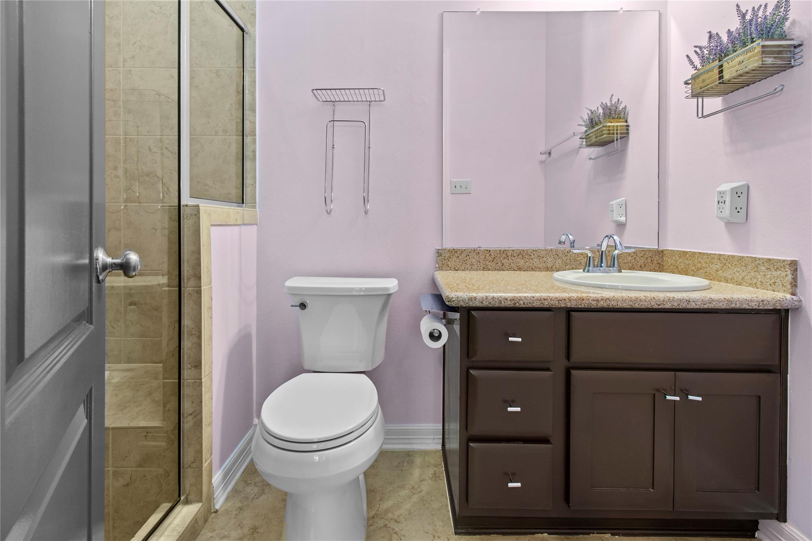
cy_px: 270
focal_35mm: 15
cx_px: 406
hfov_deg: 100.4
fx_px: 338
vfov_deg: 77.3
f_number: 8
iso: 320
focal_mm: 10
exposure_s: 1/4
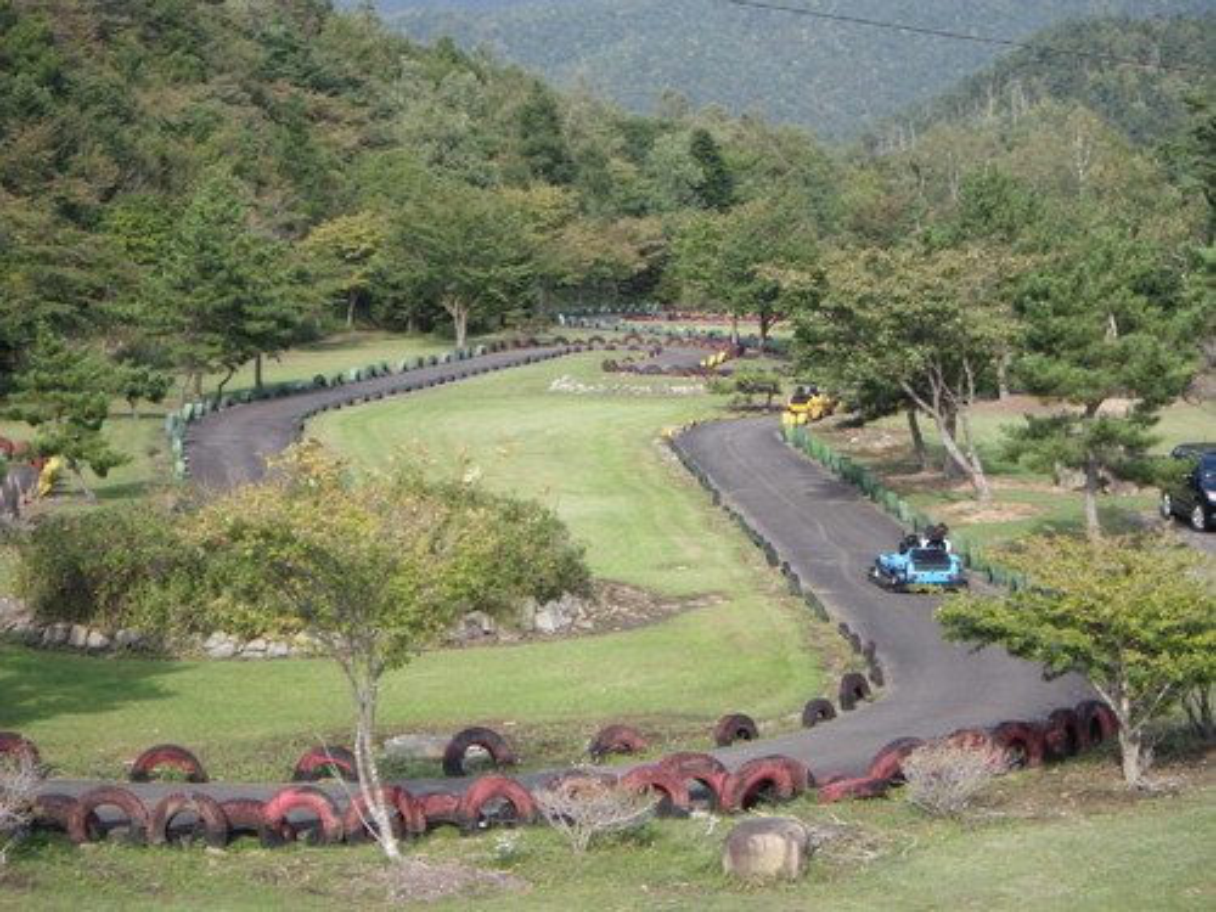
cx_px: 608
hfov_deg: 25.3
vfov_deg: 19.1
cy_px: 456
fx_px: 2705
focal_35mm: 77
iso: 80
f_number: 4.8
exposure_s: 1/125
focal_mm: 13.7
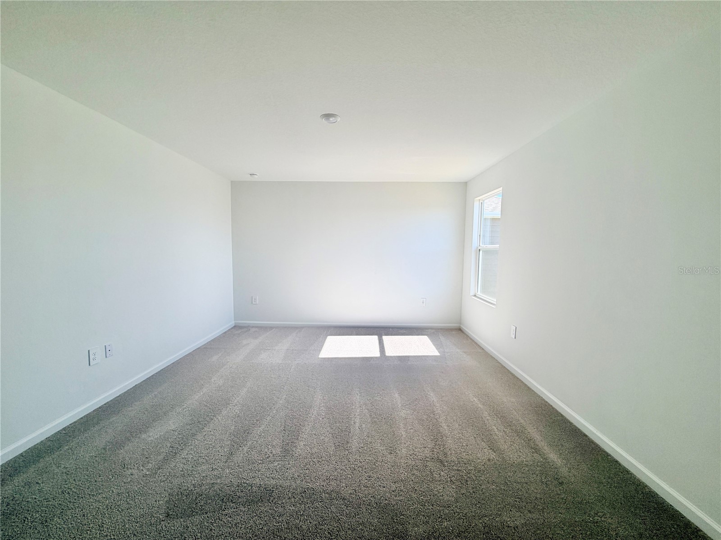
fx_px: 292
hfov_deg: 102.1
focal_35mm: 14
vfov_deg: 85.7
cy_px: 270
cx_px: 360
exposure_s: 1/201
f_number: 2.2
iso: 50
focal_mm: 2.22
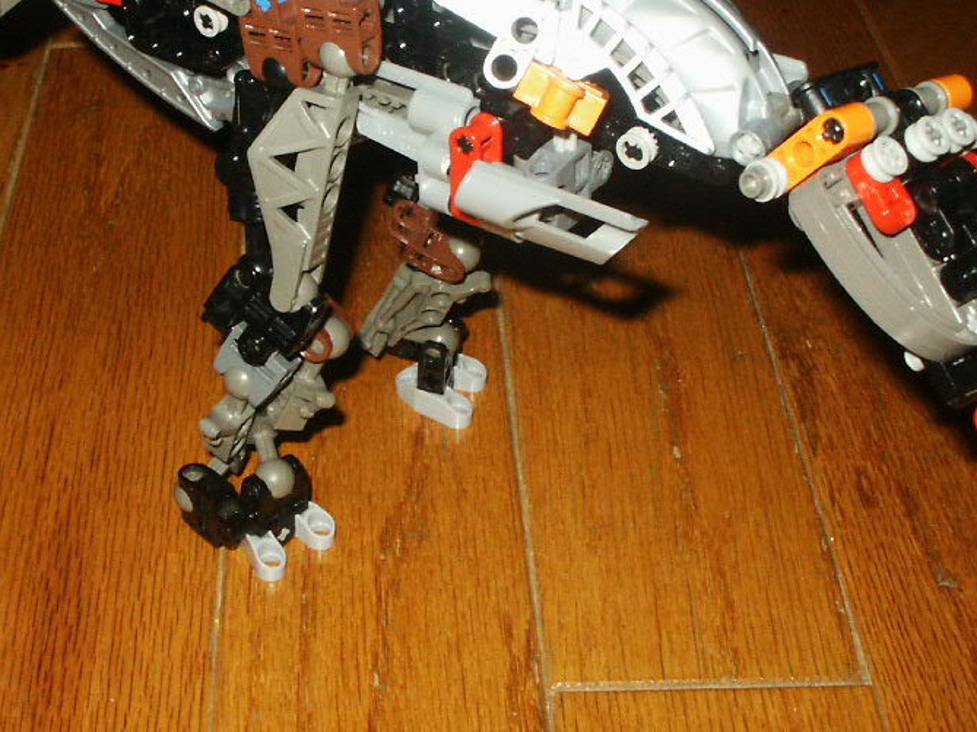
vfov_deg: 21.9
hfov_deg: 28.9
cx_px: 358
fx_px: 1890
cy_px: 288
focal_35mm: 67
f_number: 6.7
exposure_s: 1/45
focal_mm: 7.18
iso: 200
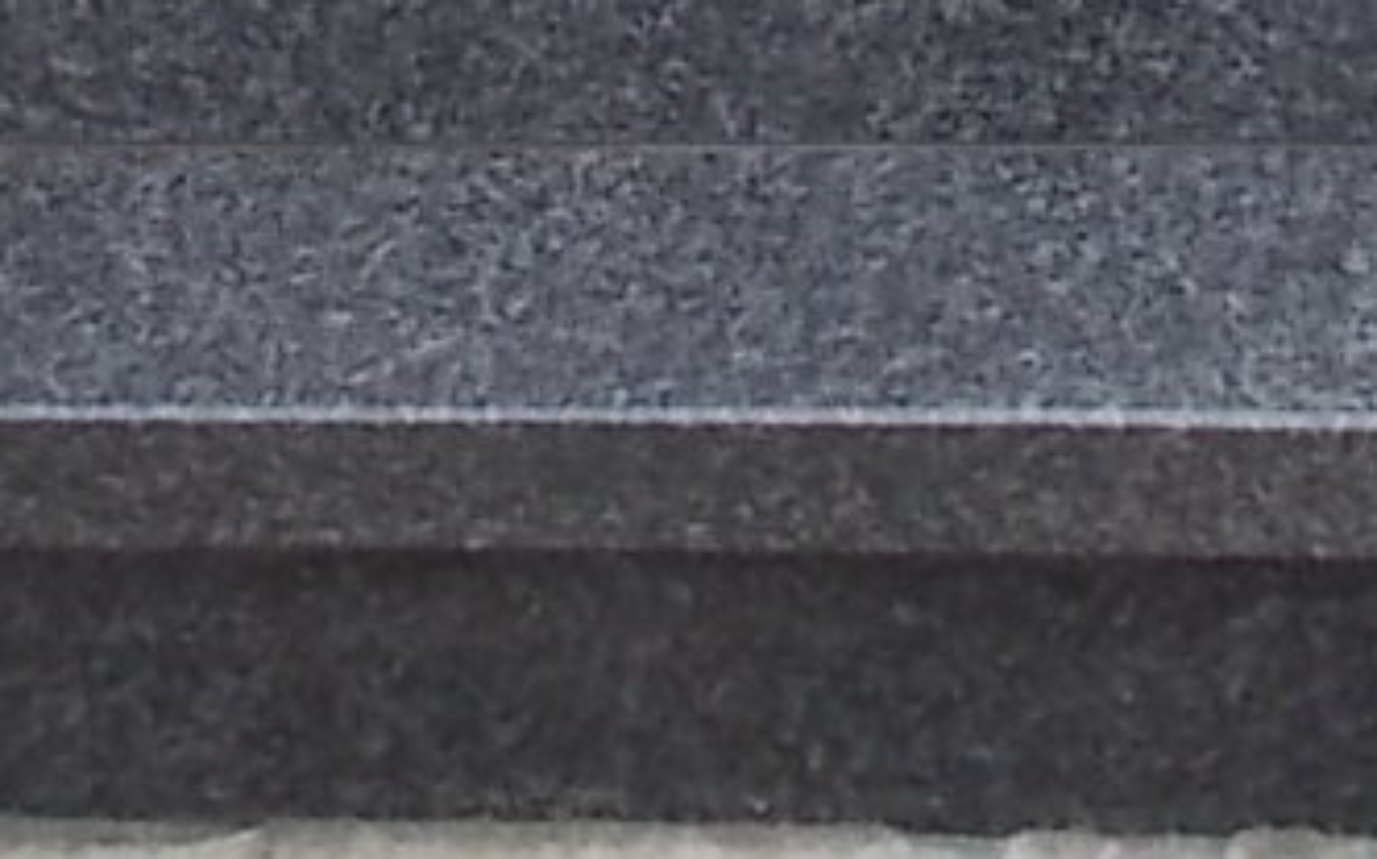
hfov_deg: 15.7
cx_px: 556
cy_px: -1374
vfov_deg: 8.7
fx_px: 4988
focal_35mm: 133
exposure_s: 1/200
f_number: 3.2
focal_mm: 4.6
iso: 80
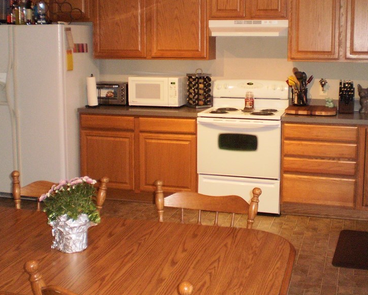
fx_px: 545
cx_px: 211
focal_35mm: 50
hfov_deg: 37.3
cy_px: 111
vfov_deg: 30.1
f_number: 3.1
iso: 320
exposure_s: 1/30
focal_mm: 6.3
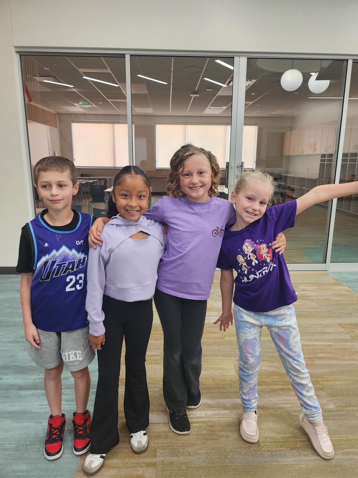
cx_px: 179
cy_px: 239
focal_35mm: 24
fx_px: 331
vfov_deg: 71.6
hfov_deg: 56.8
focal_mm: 5
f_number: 1.8
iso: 200
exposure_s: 1/50
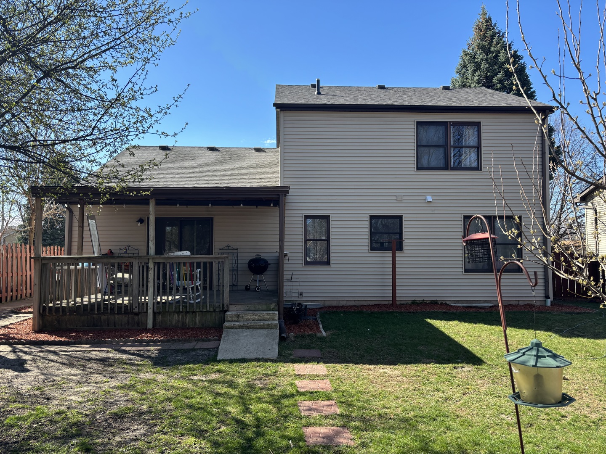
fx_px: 455
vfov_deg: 53.1
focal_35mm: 26
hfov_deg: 67.3
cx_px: 303
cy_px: 227
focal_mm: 5.96
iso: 50
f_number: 1.6
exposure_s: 1/1279
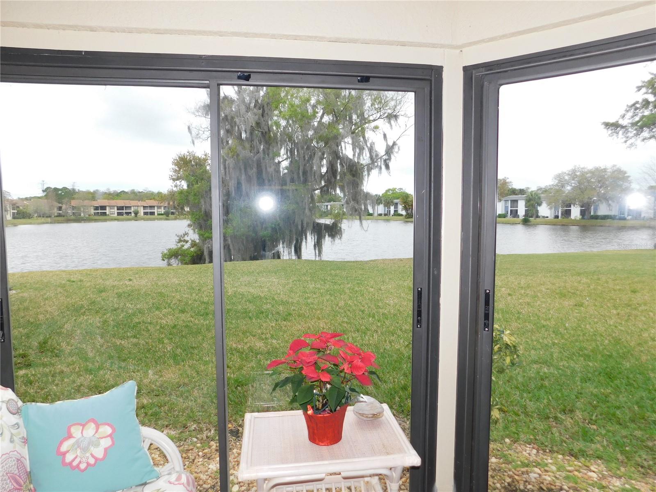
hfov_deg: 73.9
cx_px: 328
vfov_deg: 58.9
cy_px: 246
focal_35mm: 23
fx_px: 436
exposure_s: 1/125
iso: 125
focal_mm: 4
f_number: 3
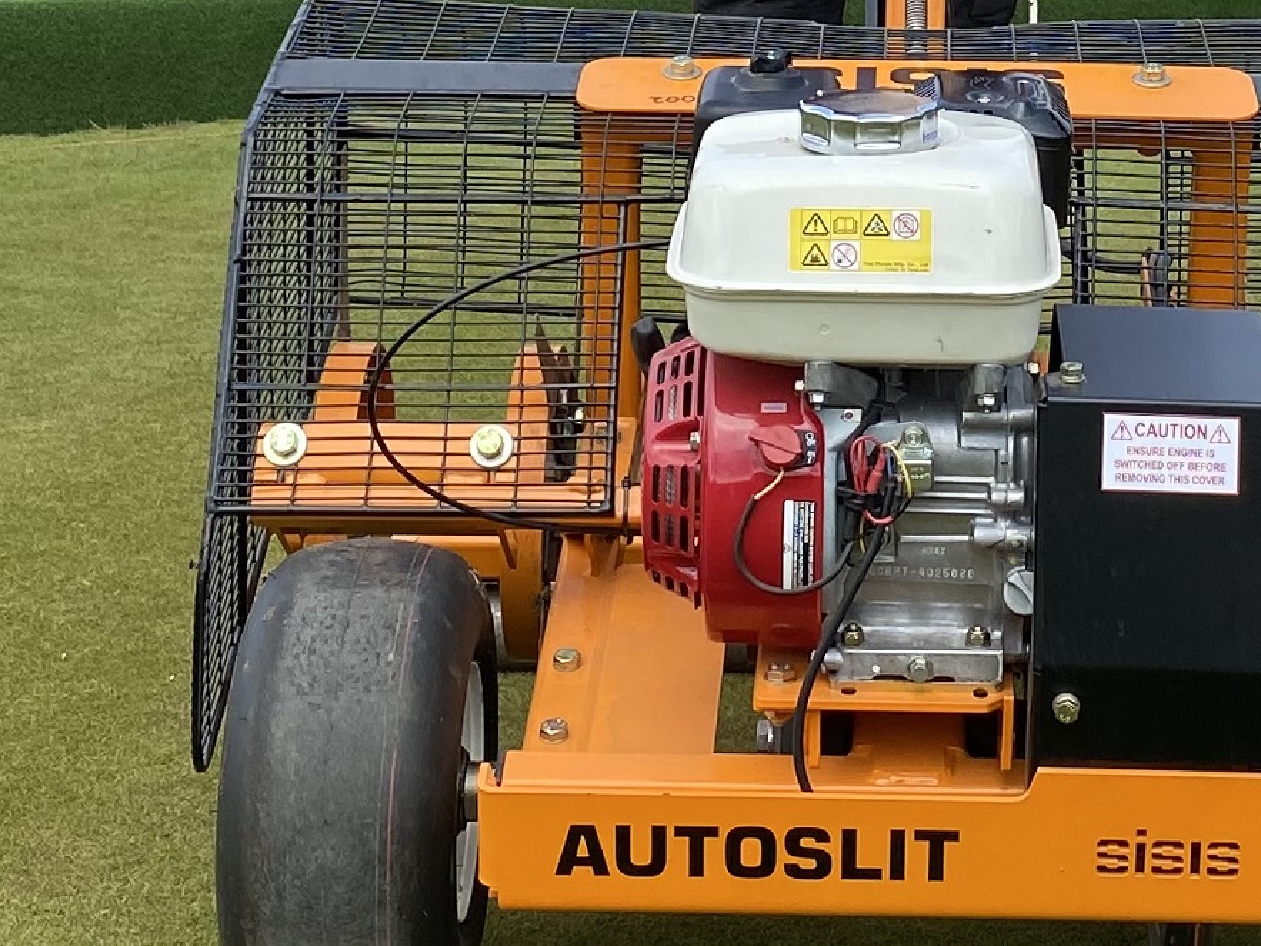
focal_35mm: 95
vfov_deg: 15.2
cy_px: -60
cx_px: 894
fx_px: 3460
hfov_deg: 20.5
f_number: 1.8
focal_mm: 4.25
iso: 32
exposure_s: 1/1678
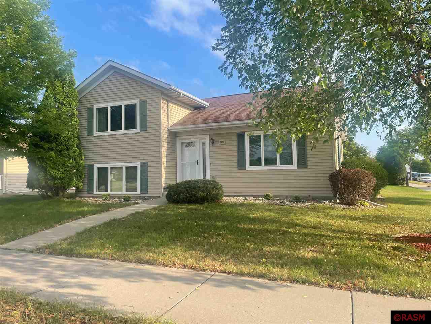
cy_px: 162
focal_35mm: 26
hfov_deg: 67.3
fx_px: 324
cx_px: 216
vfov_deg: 53.1
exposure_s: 1/1416
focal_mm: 4.2
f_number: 1.6
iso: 32
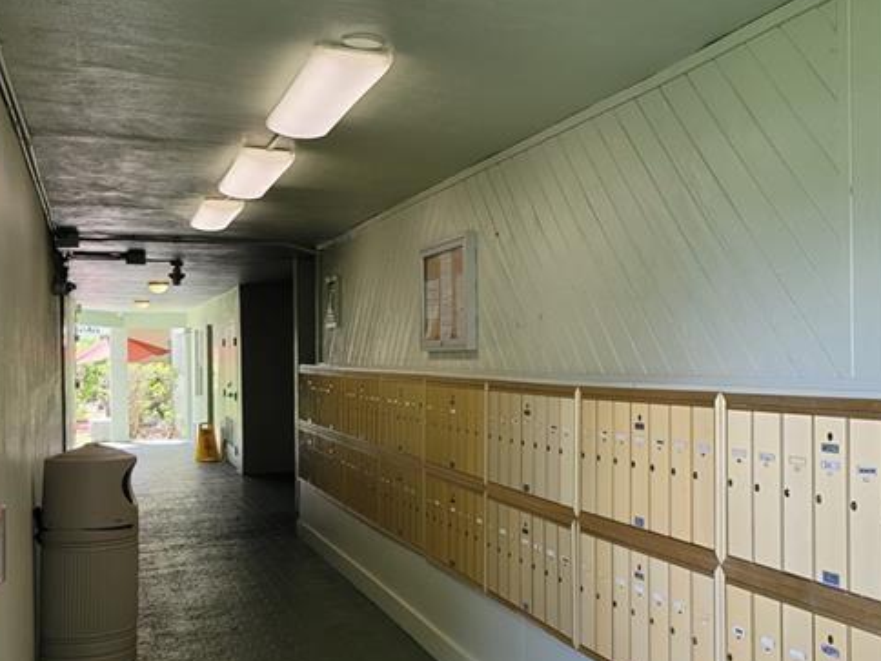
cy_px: 359
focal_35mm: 43
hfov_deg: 42.3
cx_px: 673
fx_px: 1094
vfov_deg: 33.6
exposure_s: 1/119
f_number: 1.8
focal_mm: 5.4
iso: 40
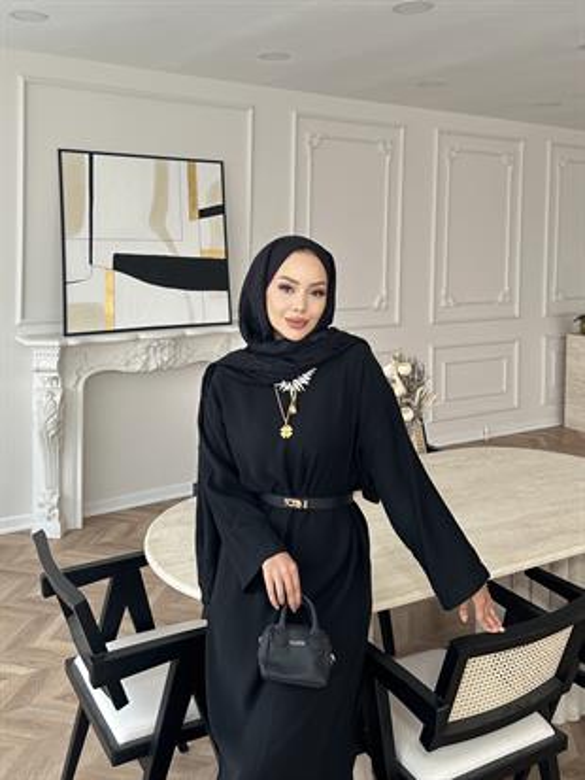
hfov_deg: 56.8
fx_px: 541
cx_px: 292
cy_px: 390
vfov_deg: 71.6
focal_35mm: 24
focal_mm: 6.86
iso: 80
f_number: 1.78
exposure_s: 1/121
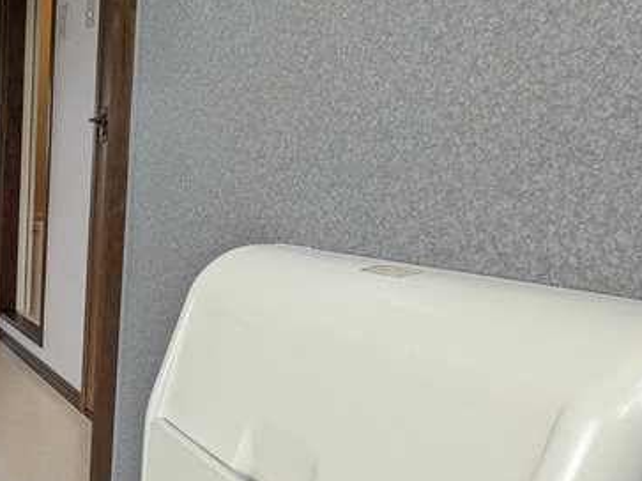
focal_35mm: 37
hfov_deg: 36.3
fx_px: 686
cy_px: 260
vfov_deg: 38.6
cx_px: -161
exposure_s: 1/120
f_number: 2.2
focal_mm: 1.83
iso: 68
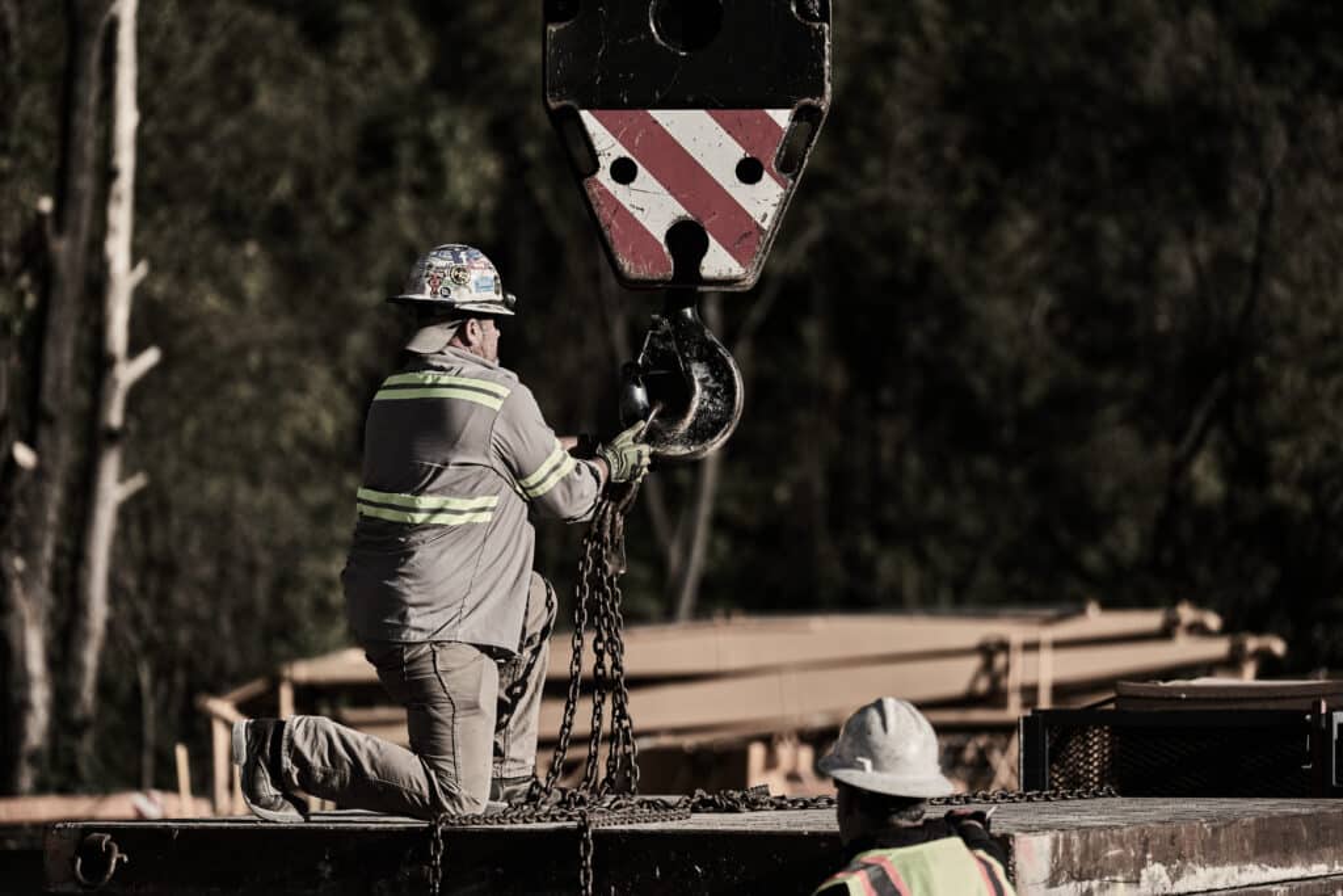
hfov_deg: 15.2
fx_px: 5037
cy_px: 448
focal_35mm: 135
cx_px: 672
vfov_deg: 10.2
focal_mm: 135
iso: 50
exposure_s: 1/1250
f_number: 2.8
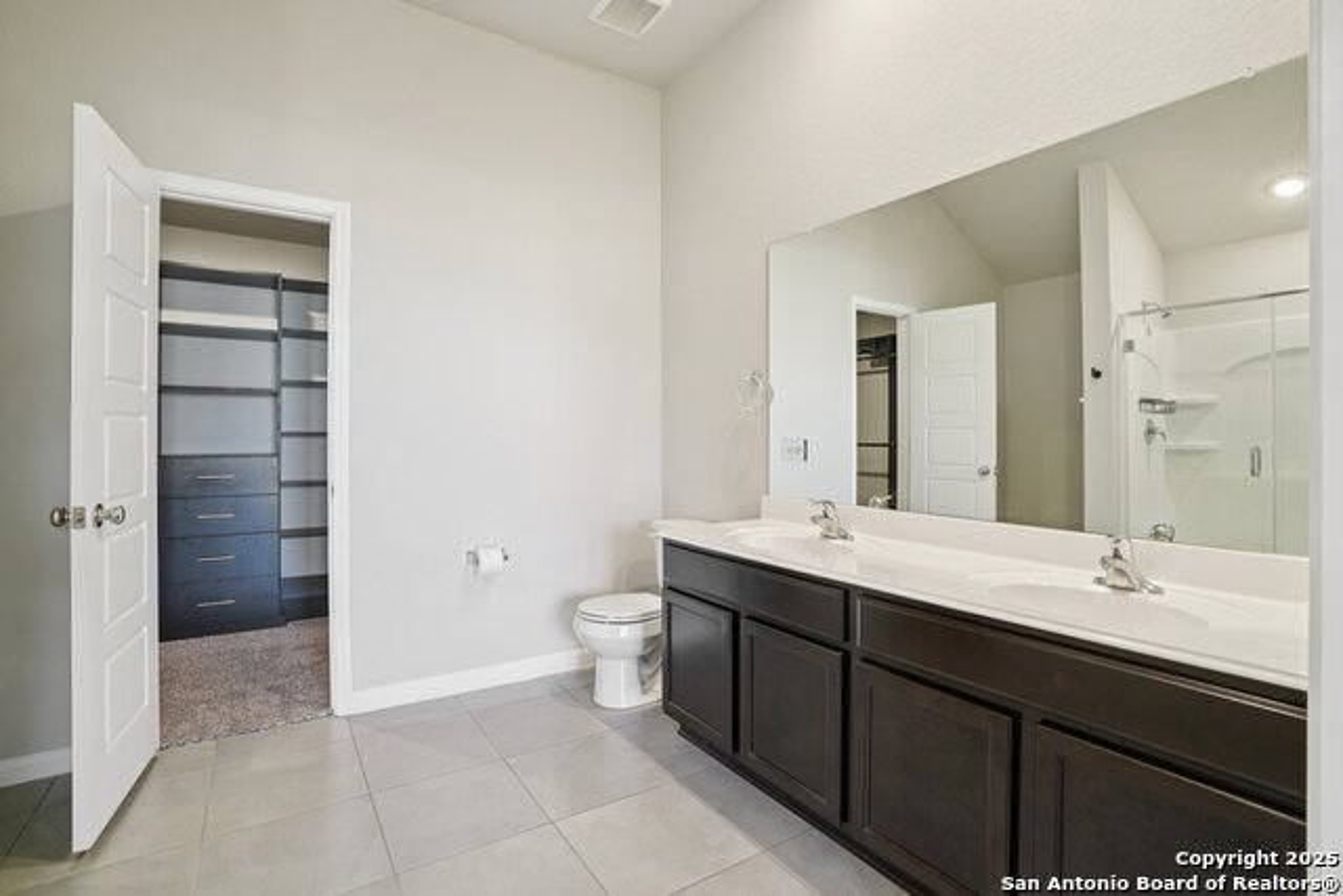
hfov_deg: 96.7
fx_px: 597
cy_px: 448
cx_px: 672
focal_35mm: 16
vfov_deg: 73.8
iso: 400
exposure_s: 1/8
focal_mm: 16
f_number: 8
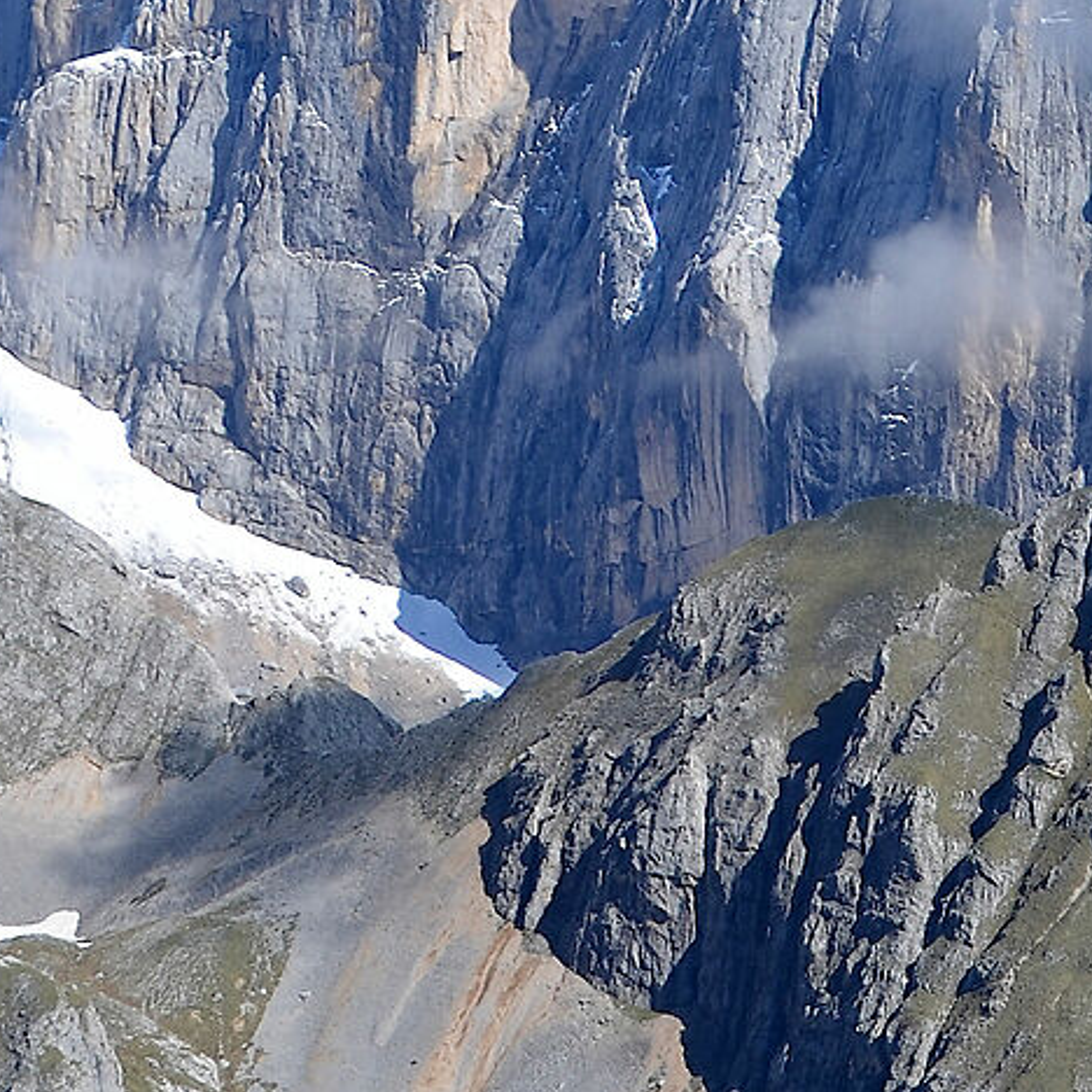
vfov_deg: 6.4
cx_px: 2168
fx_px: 9779
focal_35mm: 274
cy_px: 397
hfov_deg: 6.2
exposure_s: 1/320
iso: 100
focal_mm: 42
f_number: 9
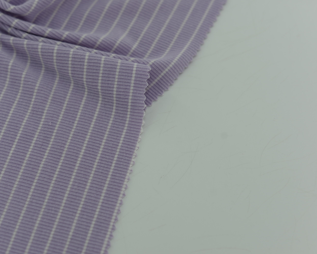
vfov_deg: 26.7
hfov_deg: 33.0
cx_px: 142
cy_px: 126
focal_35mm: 57
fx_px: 535
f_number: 3.5
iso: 100
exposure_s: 1/250
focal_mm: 50
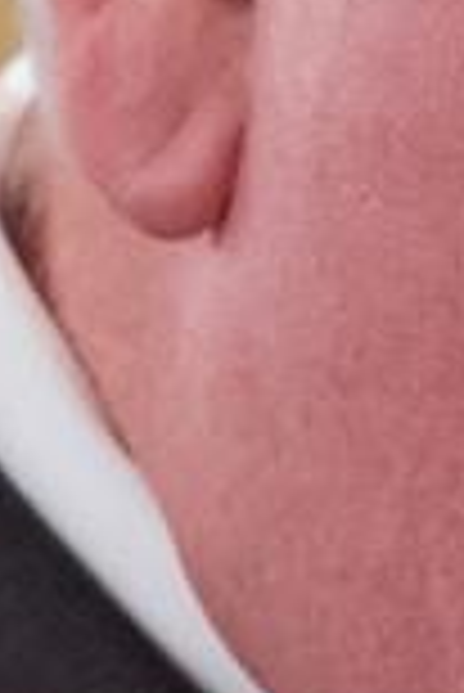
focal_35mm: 653
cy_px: 295
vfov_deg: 3.2
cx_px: 1162
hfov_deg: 2.1
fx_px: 12595
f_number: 2.8
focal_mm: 155
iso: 2500
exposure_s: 1/200
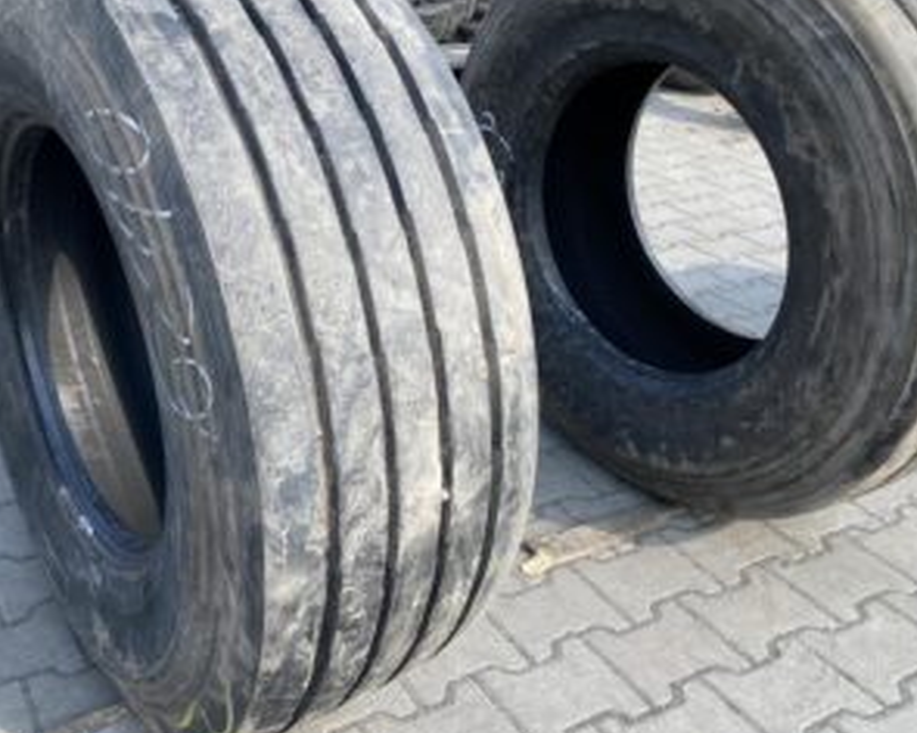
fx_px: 1004
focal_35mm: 37
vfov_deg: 39.9
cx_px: 264
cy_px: 287
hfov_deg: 47.8
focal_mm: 4.25
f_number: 1.8
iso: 32
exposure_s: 1/487
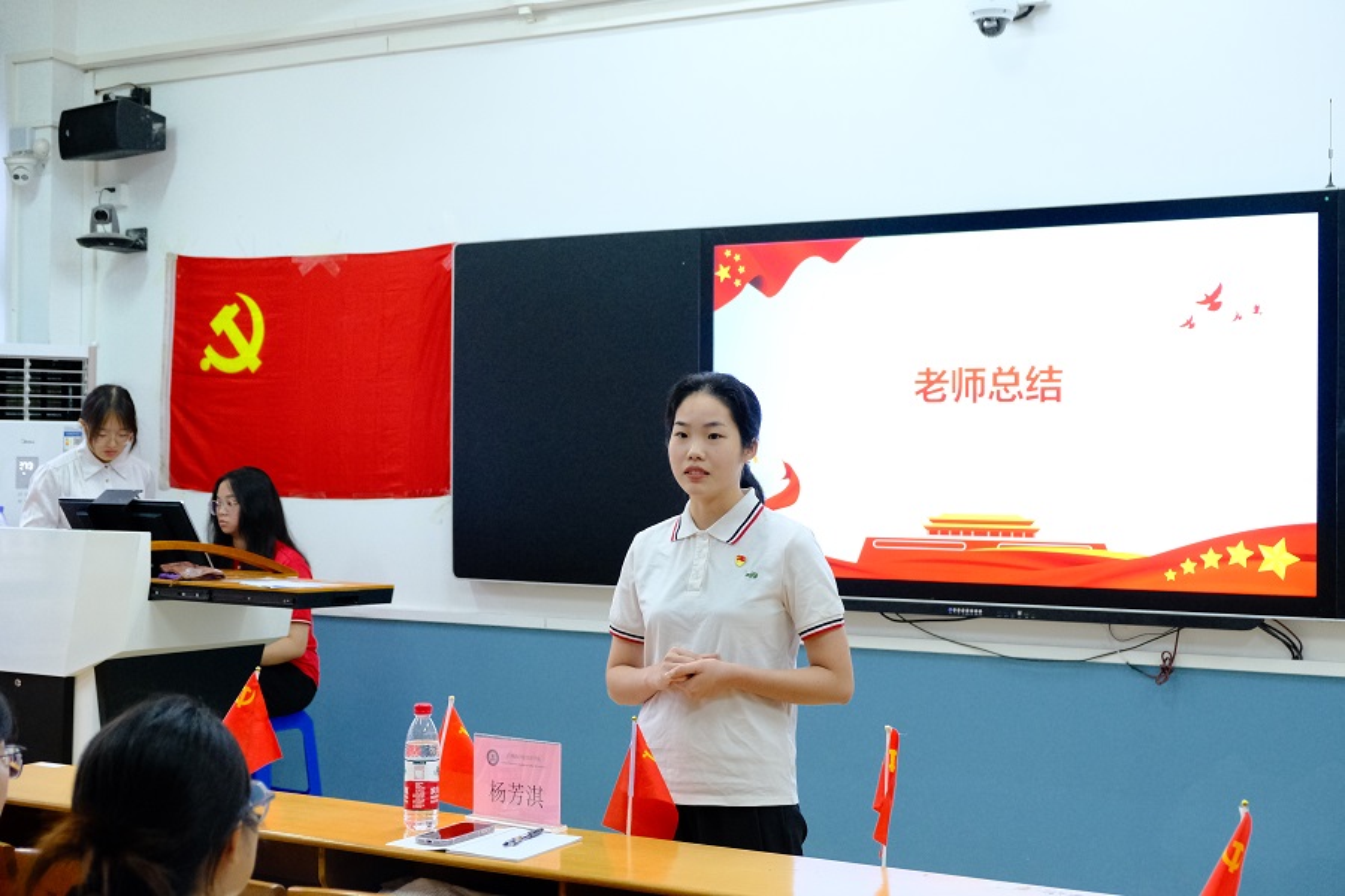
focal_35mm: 47
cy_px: 448
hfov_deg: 41.9
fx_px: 1756
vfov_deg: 28.6
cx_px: 672
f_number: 3.6
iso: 2500
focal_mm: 31.5
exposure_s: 1/100
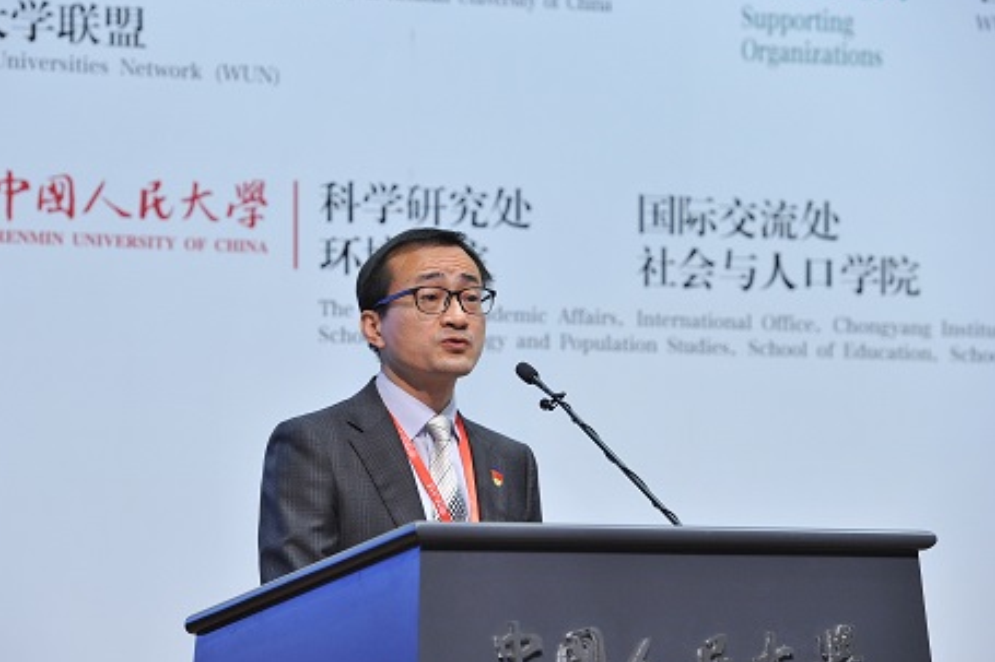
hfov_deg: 13.5
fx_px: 4199
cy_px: 341
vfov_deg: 9.0
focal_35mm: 152
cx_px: 442
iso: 2000
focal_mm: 130
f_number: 4.5
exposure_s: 1/160
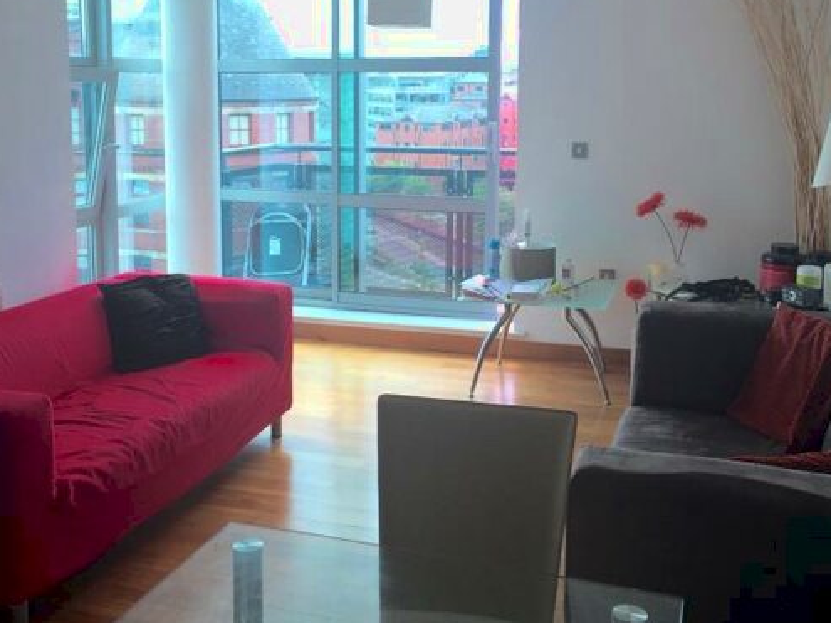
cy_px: 204
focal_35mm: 41
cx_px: 388
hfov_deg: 45.8
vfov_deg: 34.8
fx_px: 984
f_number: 2.2
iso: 32
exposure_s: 1/111
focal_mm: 4.15
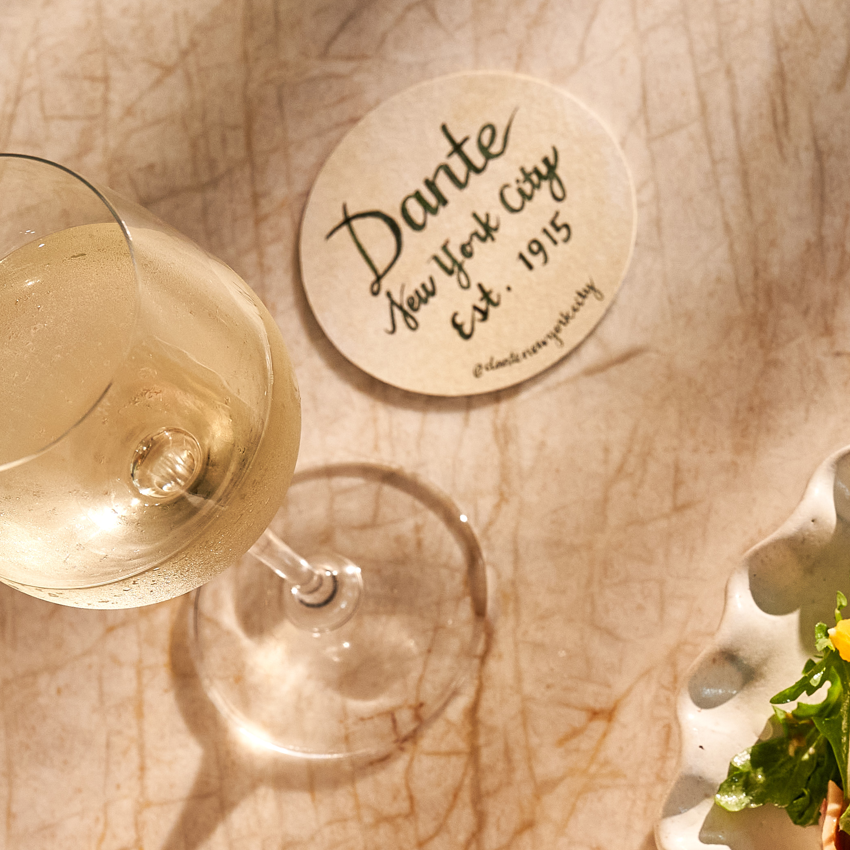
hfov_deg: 16.6
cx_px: 879
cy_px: 668
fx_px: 2834
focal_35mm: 102
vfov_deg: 16.9
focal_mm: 43
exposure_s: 1/100
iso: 800
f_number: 8
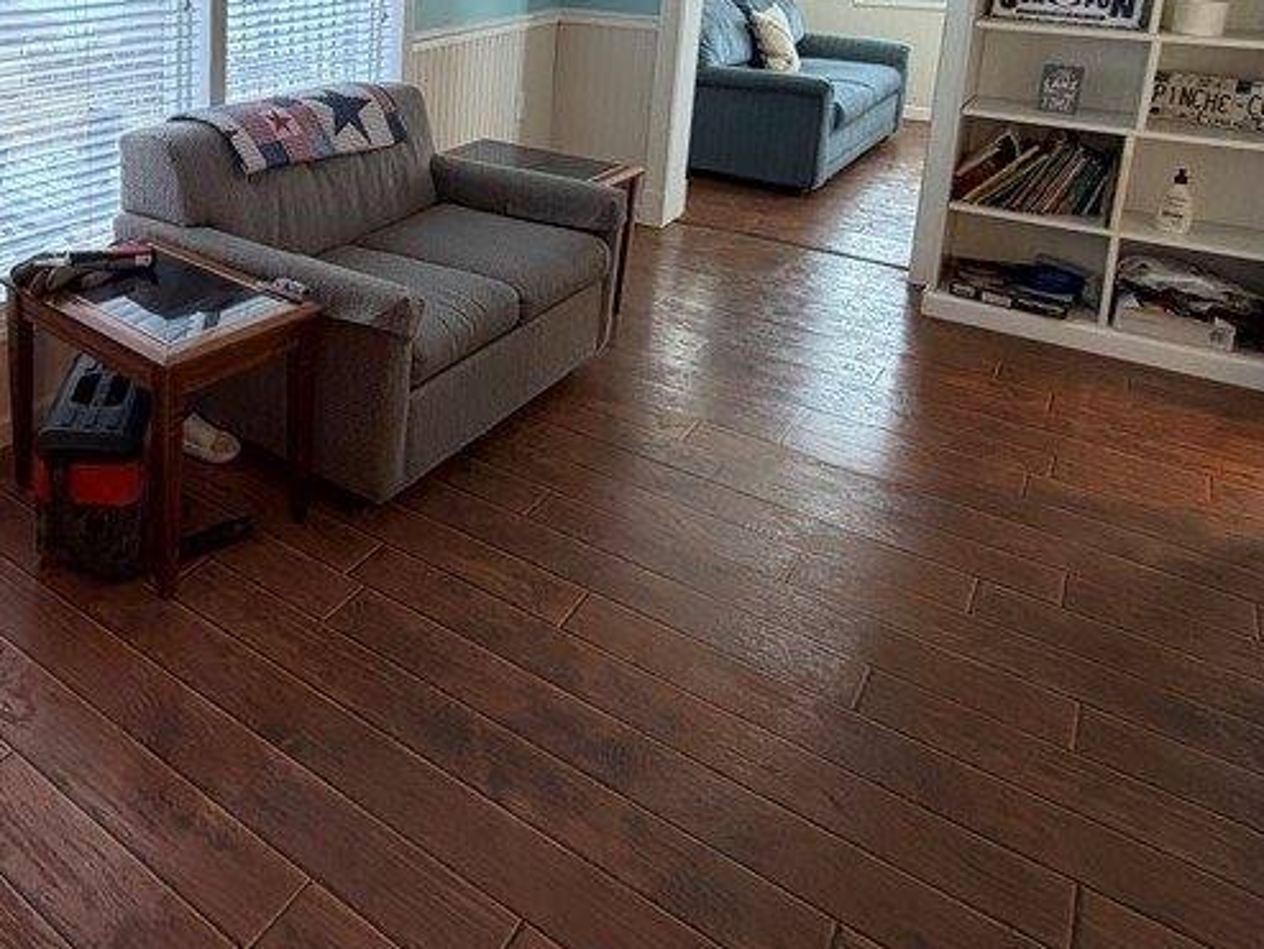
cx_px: 243
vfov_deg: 44.4
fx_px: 1059
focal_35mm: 29
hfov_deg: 56.9
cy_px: 113
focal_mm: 2.22
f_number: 2.2
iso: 320
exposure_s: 1/120
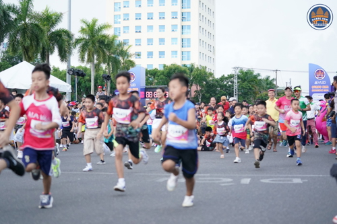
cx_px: 168
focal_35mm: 70
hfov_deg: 28.9
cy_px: 112
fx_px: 655
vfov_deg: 19.4
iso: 3200
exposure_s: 1/500
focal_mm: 70
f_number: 2.8
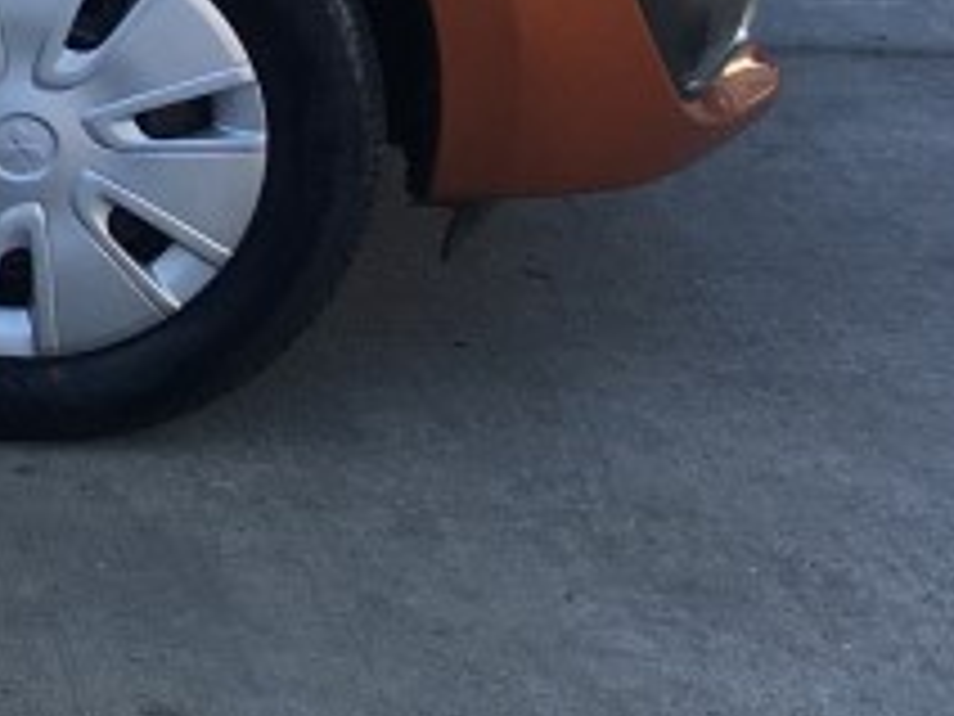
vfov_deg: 10.2
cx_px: -1238
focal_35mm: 140
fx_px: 3858
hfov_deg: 11.8
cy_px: -405
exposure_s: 1/243
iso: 25
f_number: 2.2
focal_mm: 4.15
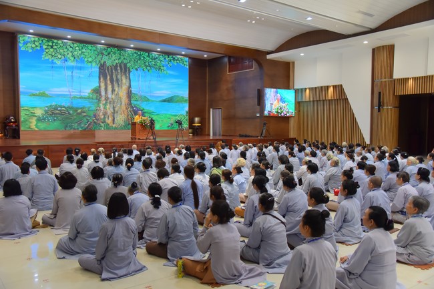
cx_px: 217
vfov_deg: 42.3
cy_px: 144
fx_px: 374
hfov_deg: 60.3
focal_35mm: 31
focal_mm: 31
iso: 1250
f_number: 5
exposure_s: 1/125
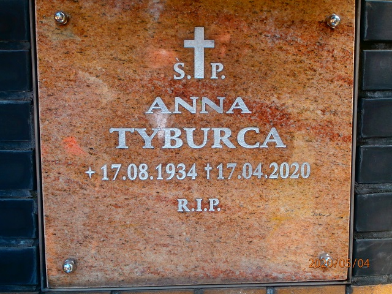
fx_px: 532
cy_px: 147
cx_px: 196
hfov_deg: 40.4
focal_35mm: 47
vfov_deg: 30.9
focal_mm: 8.29
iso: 100
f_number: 4.2
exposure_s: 1/125
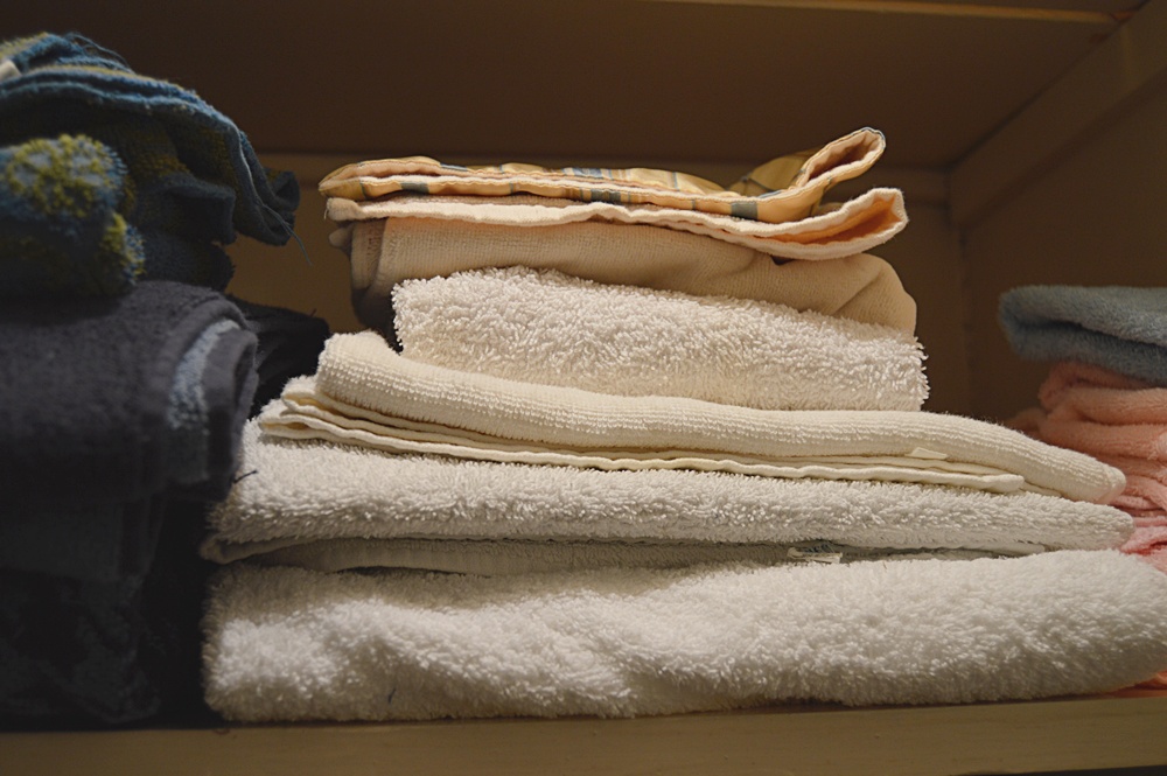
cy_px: 388
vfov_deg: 36.8
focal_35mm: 36
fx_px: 1166
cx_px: 584
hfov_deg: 53.2
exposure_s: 1/60
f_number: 3.8
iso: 400
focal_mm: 24
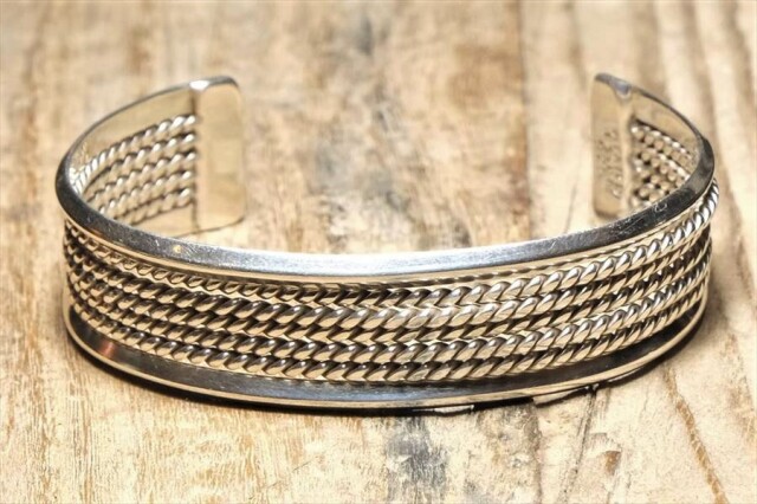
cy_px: 252
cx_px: 378
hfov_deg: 27.0
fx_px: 1576
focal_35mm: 75
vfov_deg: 18.2
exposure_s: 1/30
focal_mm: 50
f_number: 9
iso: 800
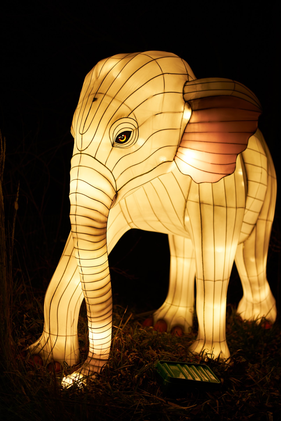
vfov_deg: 51.9
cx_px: 146
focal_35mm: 37
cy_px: 221
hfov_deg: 35.9
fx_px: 433
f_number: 1.4
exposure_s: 1/100
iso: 100
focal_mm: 35
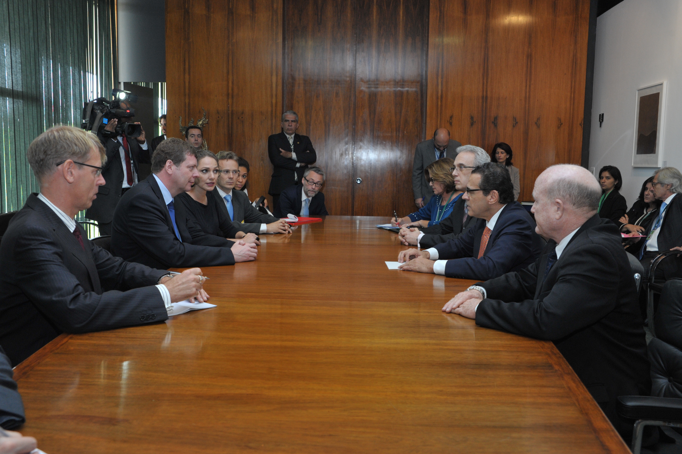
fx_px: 606
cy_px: 227
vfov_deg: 41.1
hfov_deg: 58.7
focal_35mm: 32
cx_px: 341
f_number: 6.3
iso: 1600
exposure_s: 1/125
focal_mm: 32
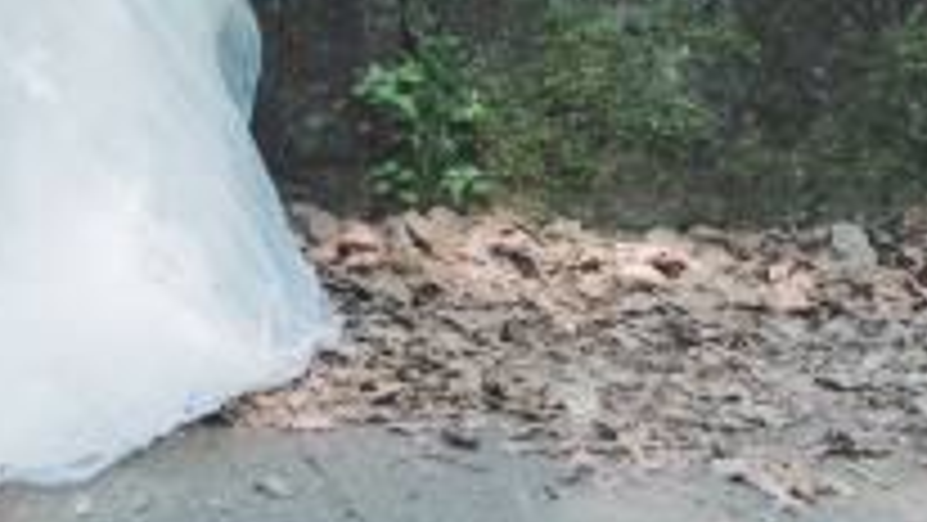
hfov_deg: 25.8
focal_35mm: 65
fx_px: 1598
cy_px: -497
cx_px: -392
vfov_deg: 15.2
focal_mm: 16
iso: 200
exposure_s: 1/1250
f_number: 2.8
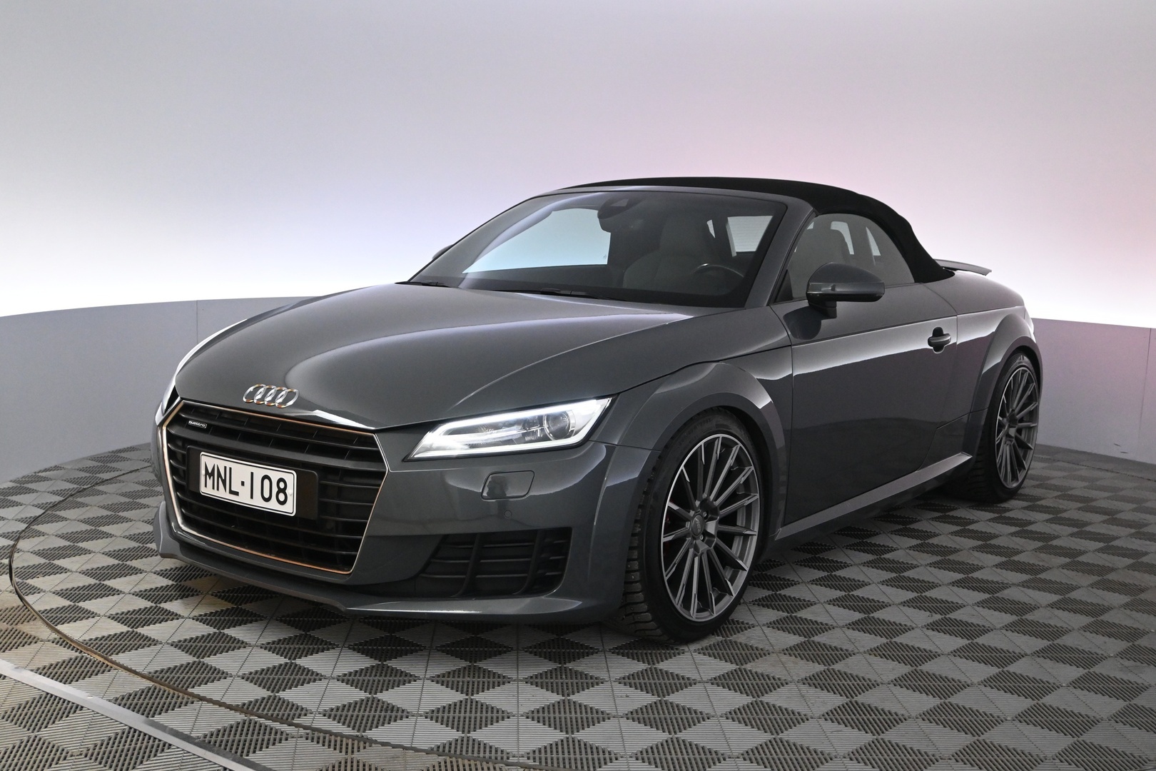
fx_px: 1252
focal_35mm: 39
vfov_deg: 34.2
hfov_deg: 49.6
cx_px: 578
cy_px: 386
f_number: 4.5
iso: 3200
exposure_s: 1/200
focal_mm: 26
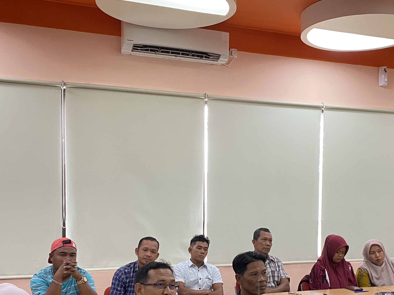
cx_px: 233
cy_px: 224
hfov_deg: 41.1
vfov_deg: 30.9
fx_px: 524
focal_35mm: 46
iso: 400
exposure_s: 1/60
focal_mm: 4.25
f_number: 1.8
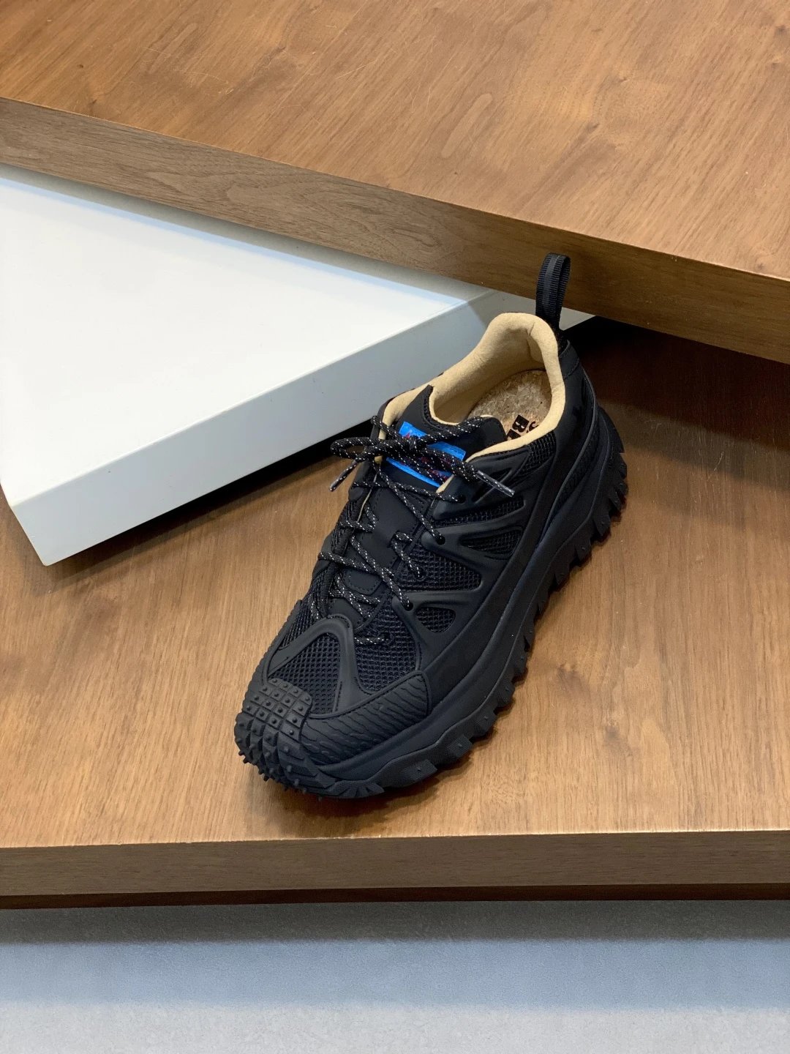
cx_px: 395
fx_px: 1582
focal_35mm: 52
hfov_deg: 28.0
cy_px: 527
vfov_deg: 36.8
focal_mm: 6
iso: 80
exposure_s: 1/100
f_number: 2
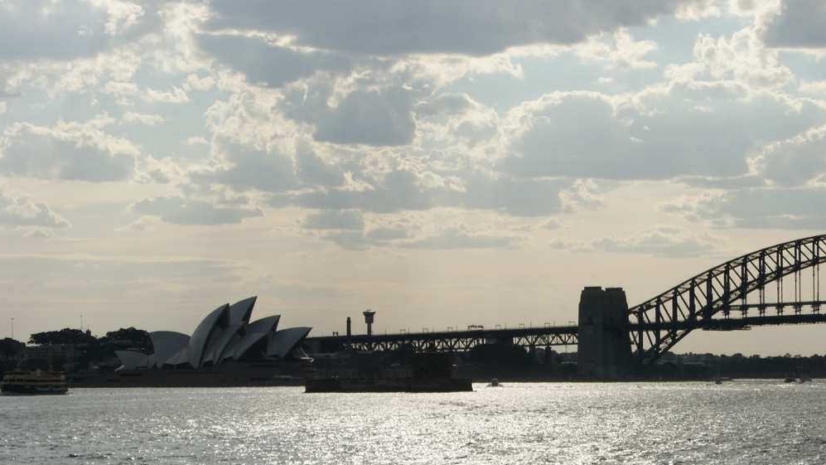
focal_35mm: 126
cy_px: 347
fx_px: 2760
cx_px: 644
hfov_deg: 16.9
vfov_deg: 9.6
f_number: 13
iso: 100
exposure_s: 1/320
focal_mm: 50
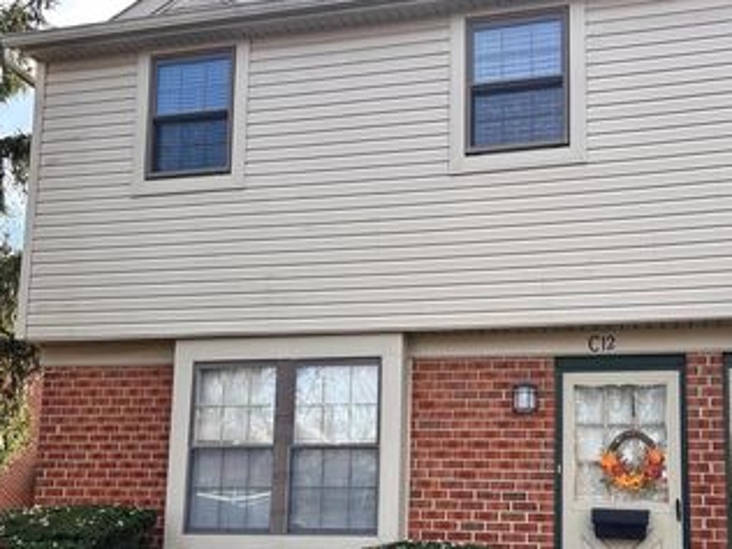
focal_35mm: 38
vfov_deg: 37.1
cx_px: 477
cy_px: 393
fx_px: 804
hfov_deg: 48.3
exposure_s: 1/943
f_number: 1.78
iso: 80
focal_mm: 6.86
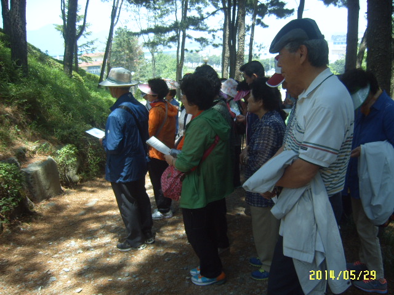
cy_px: 148
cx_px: 197
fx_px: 398
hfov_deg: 52.6
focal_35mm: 35
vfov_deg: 40.7
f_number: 2.8
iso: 50
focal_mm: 5.8
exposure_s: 1/250
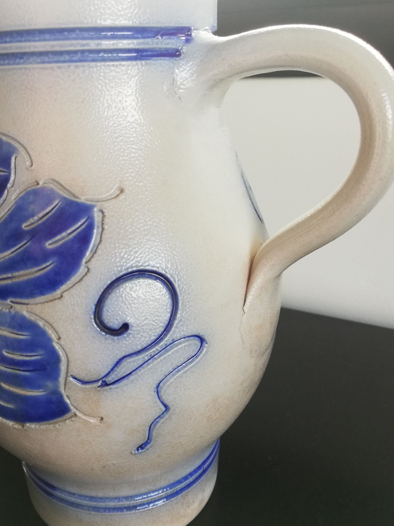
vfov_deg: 56.8
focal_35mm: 32
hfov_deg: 44.0
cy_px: 268
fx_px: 486
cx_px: 164
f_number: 2.2
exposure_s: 1/60
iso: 80
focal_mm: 3.81
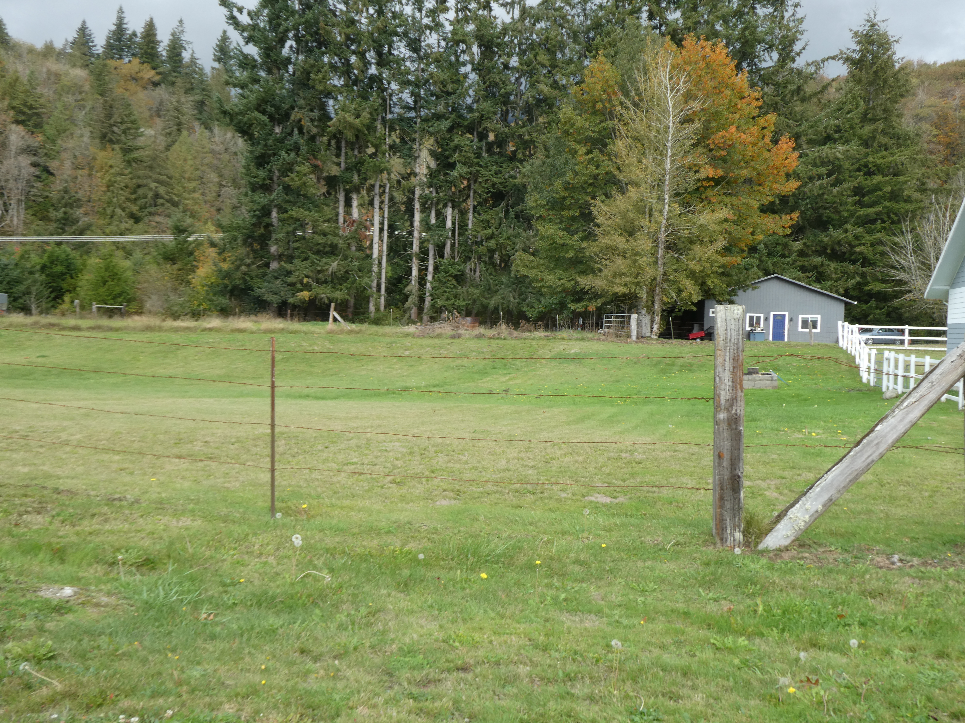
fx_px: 1031
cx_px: 482
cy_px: 362
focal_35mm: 37
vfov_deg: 38.7
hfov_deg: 50.1
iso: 80
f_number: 3.7
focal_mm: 6.7
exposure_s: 1/200
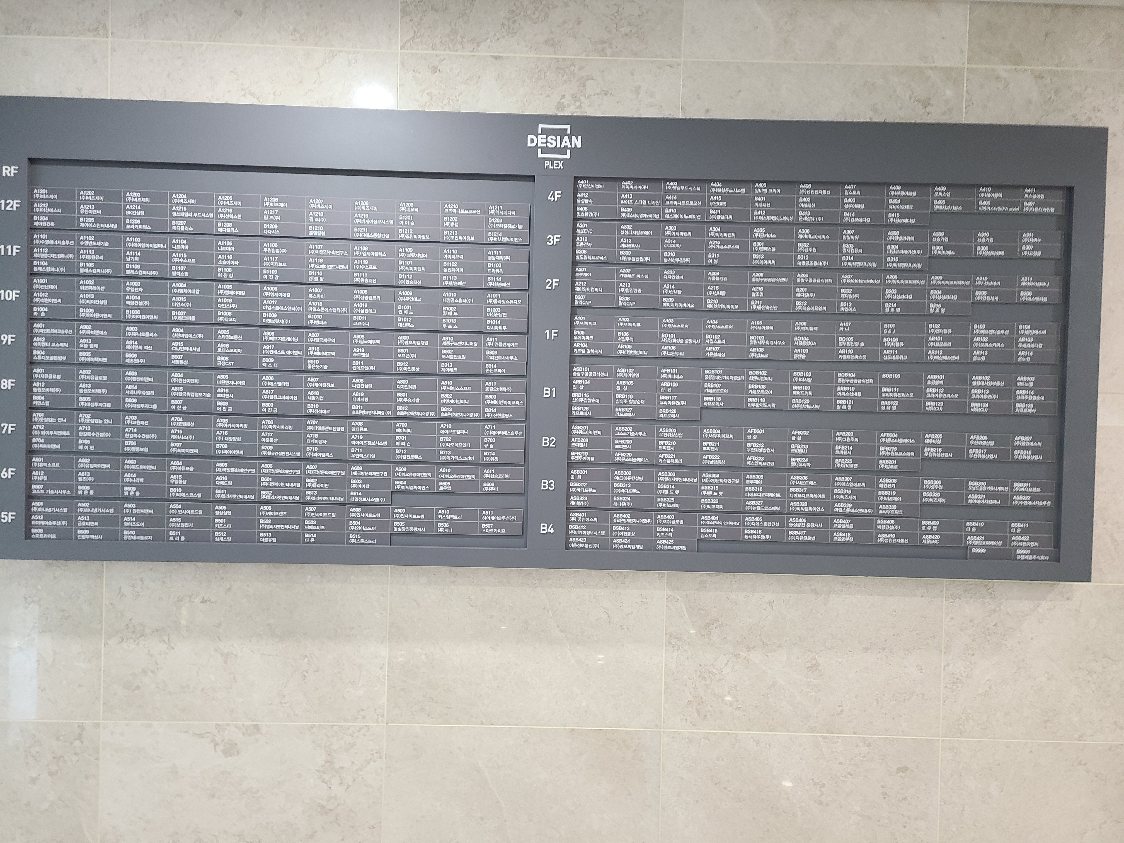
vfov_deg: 53.1
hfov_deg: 67.3
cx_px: 562
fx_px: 844
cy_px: 422
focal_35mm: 26
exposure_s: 1/40
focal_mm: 5.4
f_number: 1.8
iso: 250
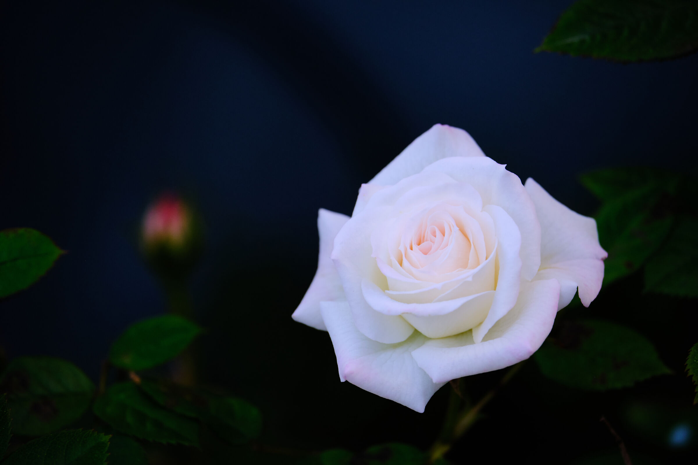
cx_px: 349
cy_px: 232
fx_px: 5816
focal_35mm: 300
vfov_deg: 4.6
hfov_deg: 6.9
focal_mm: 200
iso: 800
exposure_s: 1/150
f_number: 5.6
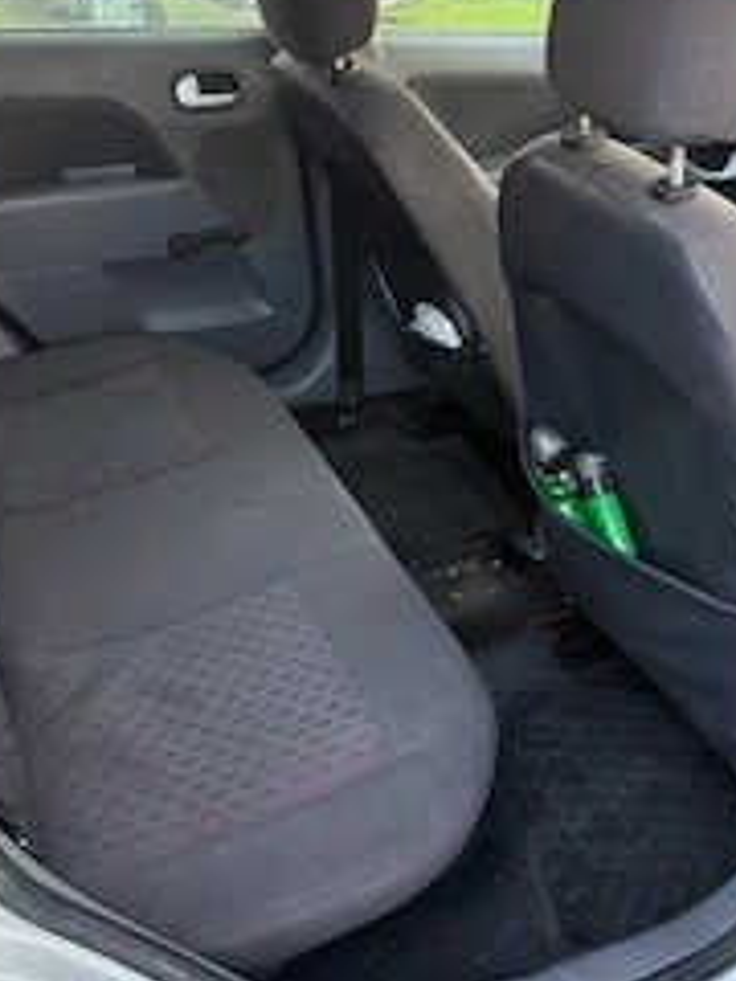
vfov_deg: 46.8
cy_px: 495
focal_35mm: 40
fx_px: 1134
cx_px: 421
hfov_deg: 35.9
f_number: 1.78
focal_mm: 6.76
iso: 320
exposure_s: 1/60
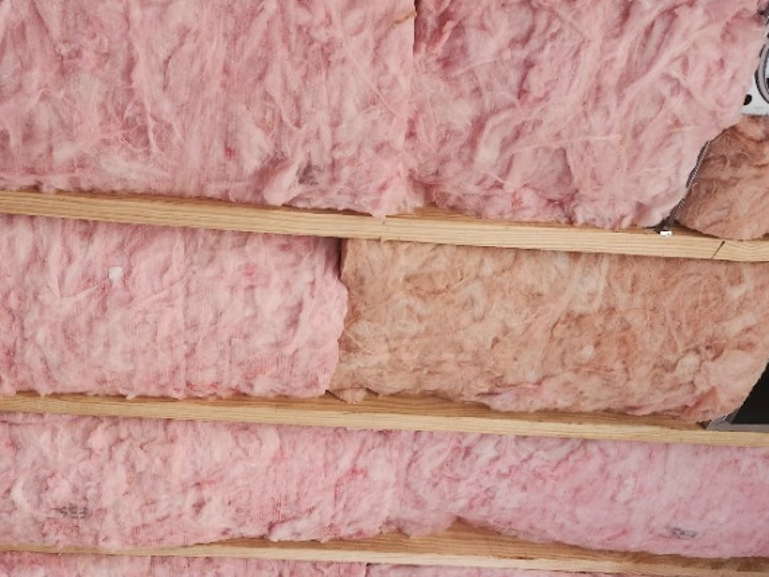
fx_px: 822
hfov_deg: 48.9
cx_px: 231
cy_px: 417
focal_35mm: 37
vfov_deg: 37.9
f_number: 1.8
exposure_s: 1/120
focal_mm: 5.54
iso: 400
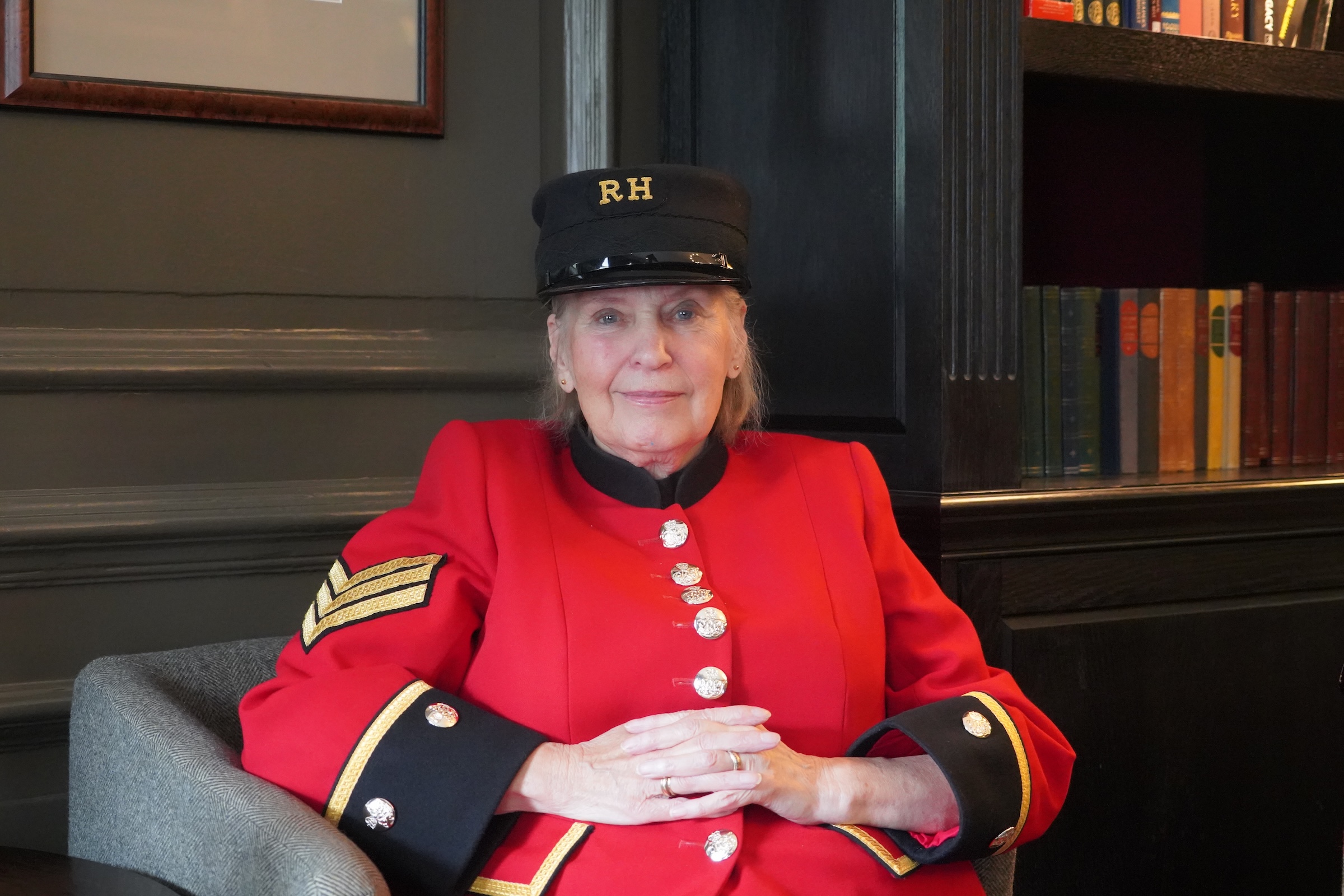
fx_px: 2165
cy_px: 448
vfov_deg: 23.4
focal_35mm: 58
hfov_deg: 34.5
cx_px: 672
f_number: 5
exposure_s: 1/60
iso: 12800
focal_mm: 58
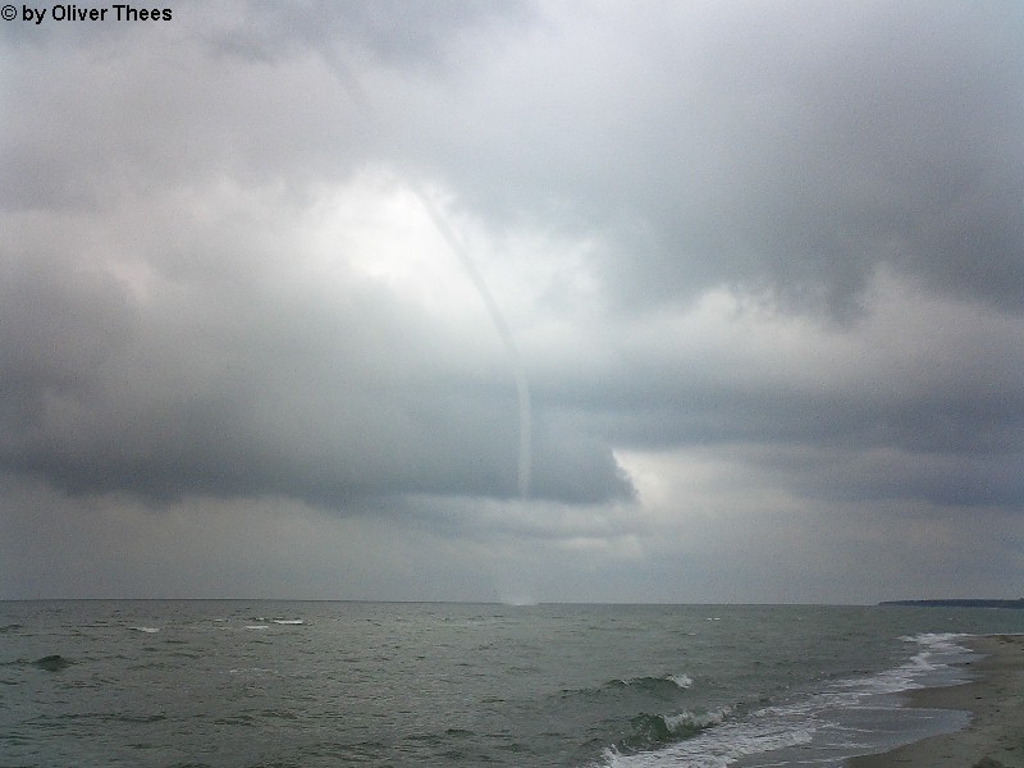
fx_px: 1095
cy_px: 384
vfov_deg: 38.7
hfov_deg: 50.1
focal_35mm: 37
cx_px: 512
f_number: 3.5
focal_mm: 5.6
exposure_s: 1/1250
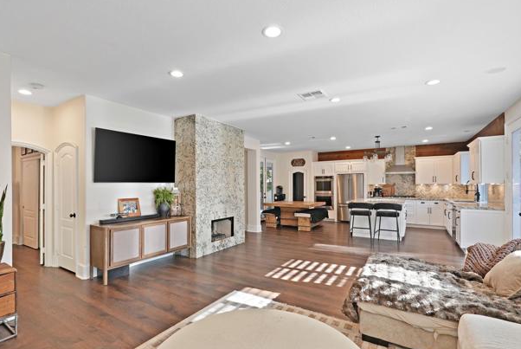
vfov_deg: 70.6
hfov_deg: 93.2
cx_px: 253
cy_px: 181
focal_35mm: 17
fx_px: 246
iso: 1600
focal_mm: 16
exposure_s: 1/15
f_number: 14
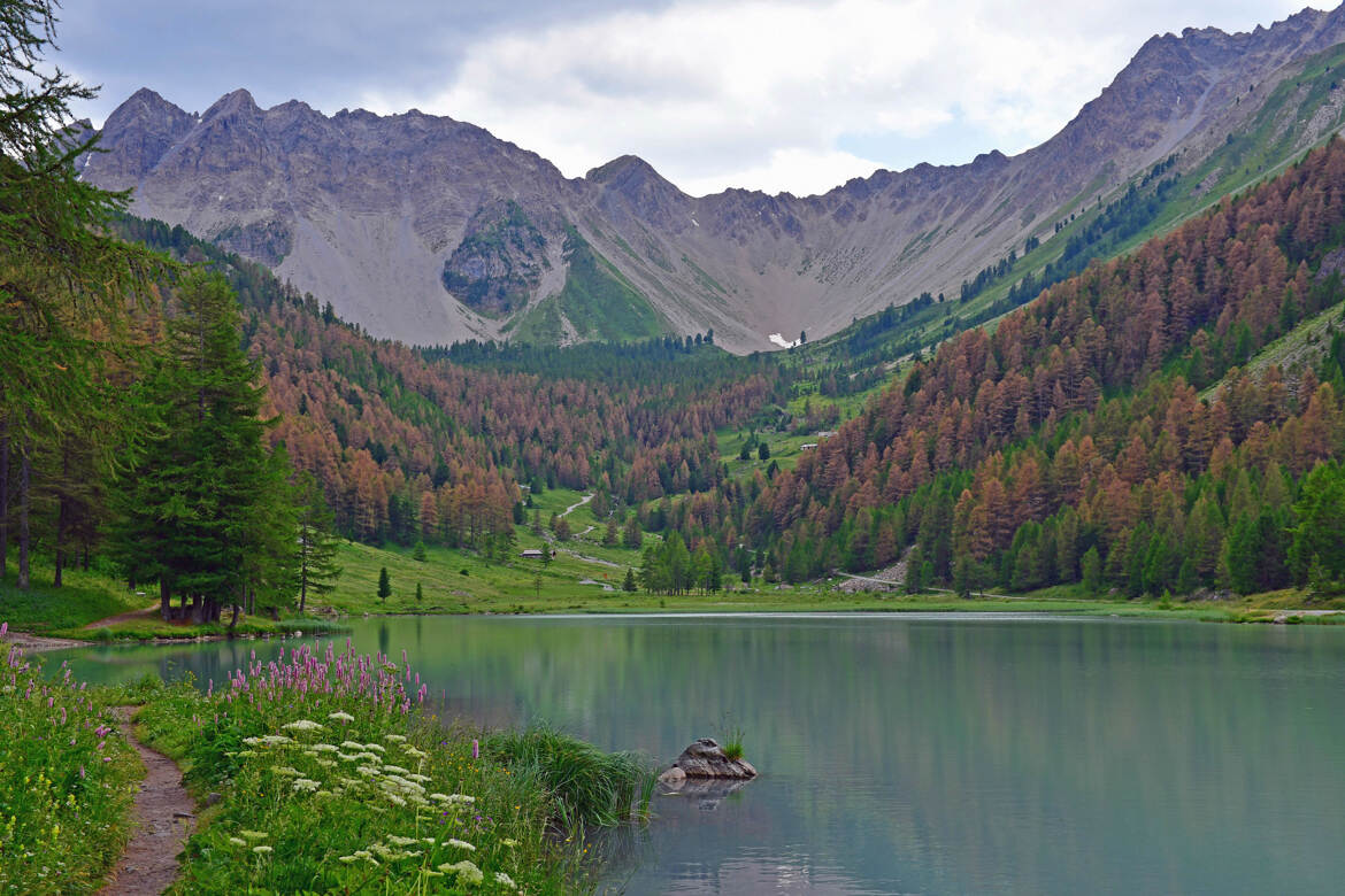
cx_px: 672
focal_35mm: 51
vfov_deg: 26.5
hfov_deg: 38.9
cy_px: 448
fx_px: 1905
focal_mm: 34
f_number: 7.1
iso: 100
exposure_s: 1/200
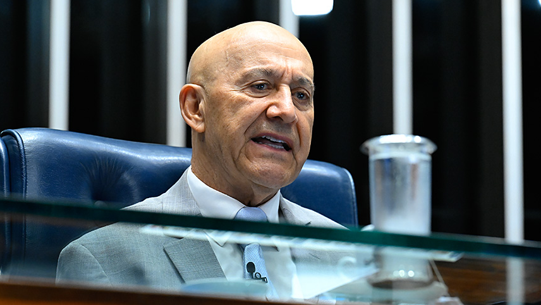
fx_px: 3013
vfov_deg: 5.8
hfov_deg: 10.3
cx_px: 270
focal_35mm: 210
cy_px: 156
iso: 6400
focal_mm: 200
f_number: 5.6
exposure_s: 1/125
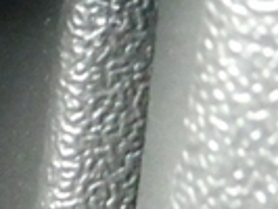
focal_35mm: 211
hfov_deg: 8.7
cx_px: -320
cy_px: 288
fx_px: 1696
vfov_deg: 7.0
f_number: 3.7
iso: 1600
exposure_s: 1/15
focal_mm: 6.3
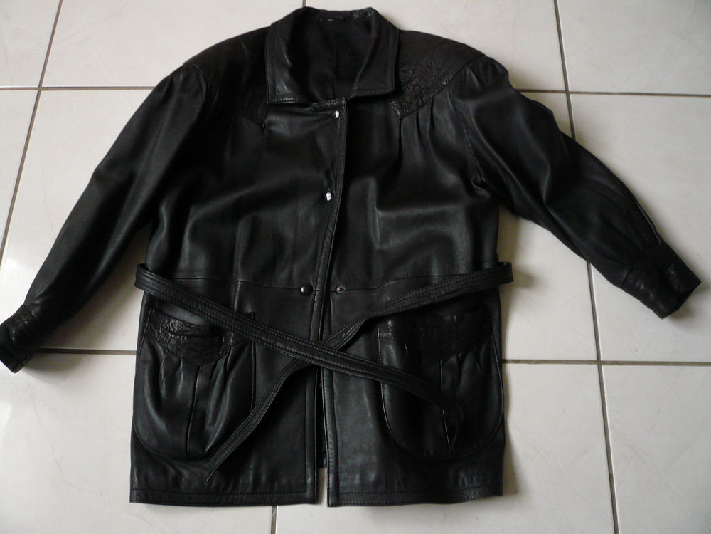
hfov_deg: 63.4
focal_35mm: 28
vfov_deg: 49.7
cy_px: 267
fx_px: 575
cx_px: 356
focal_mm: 4.6
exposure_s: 1/10
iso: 200
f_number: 2.8
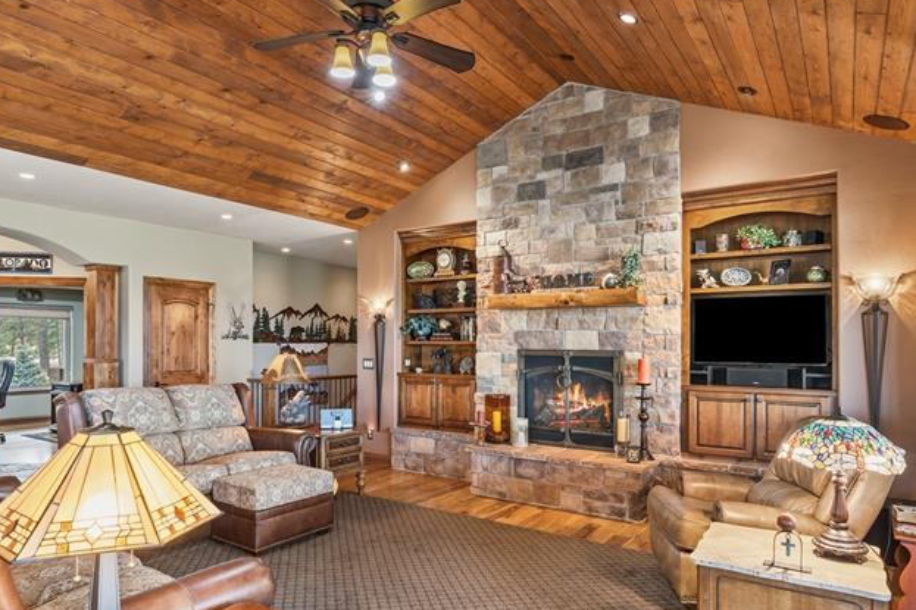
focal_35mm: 23
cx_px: 434
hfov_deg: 76.1
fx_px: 585
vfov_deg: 55.0
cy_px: 340
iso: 400
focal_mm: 14
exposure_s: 1/1.25
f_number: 8
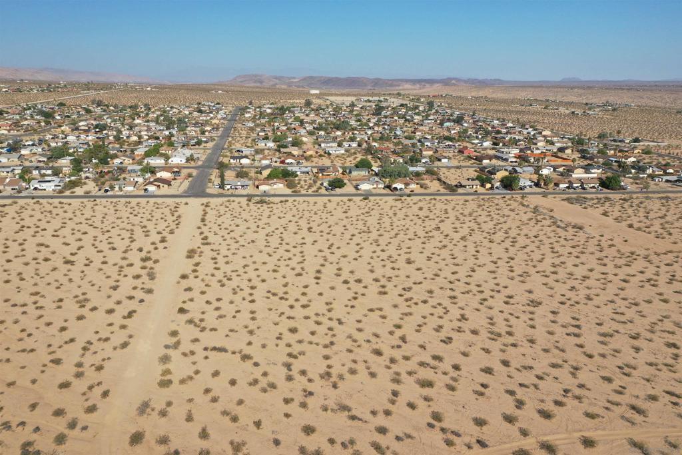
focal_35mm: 28
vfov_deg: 46.4
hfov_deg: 65.5
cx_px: 341
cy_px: 228
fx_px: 530
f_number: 5.6
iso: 100
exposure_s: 1/320
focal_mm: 10.26
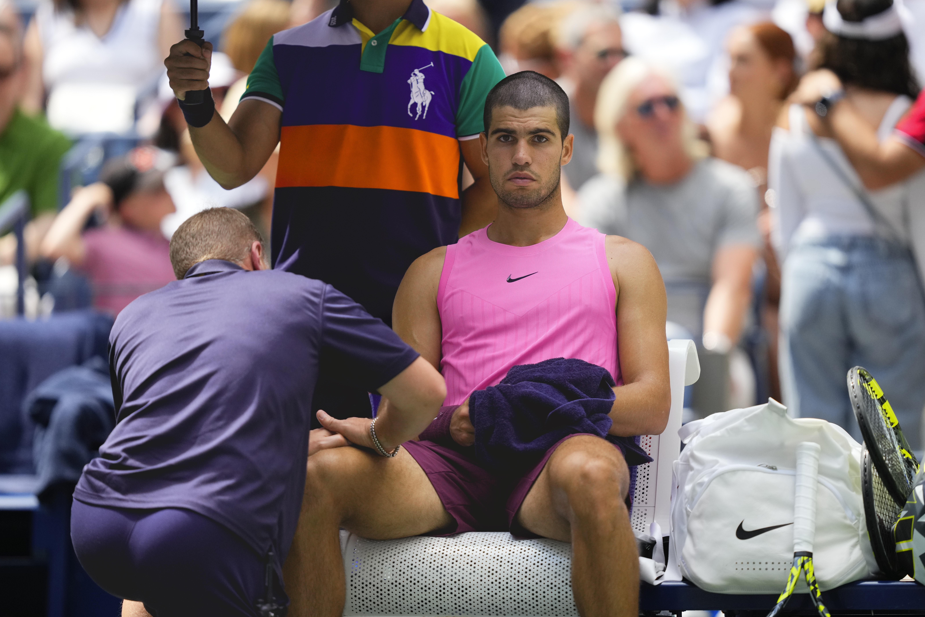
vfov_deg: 3.3
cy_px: 316
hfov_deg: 5.0
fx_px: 10561
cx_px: 475
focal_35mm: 411
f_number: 2.8
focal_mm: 400
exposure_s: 1/4000
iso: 1000
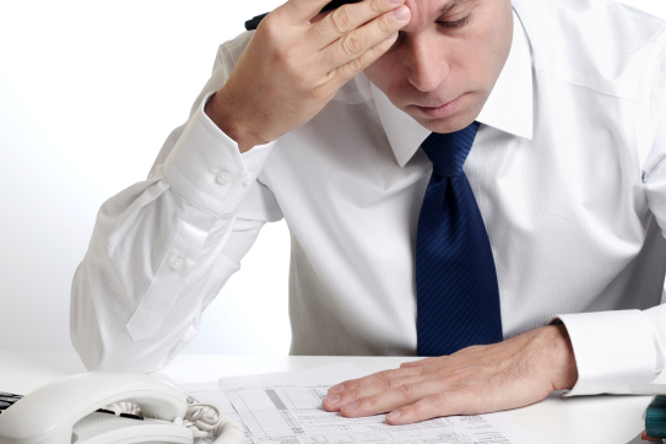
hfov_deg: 15.3
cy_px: 178
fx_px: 2460
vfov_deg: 10.3
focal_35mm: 133
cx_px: 504
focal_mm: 85
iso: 200
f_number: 13
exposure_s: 1/200
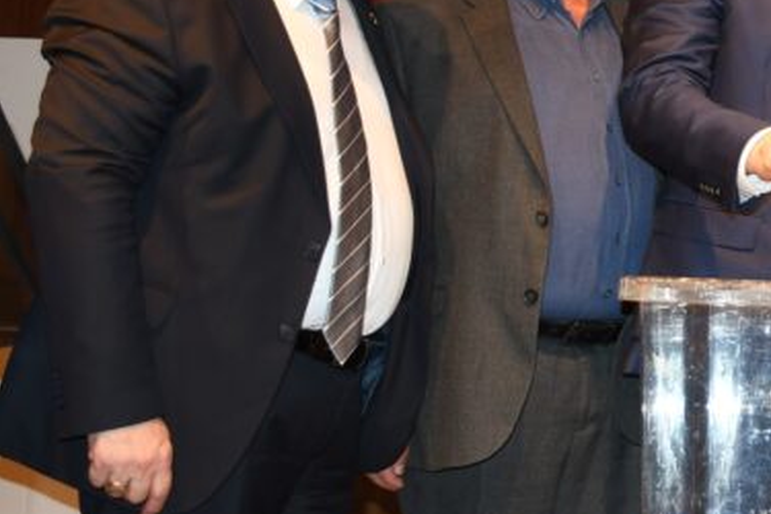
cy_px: 127
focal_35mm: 90
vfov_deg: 15.1
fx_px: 1927
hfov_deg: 20.3
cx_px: 1051
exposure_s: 1/60
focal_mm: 22
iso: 400
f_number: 4
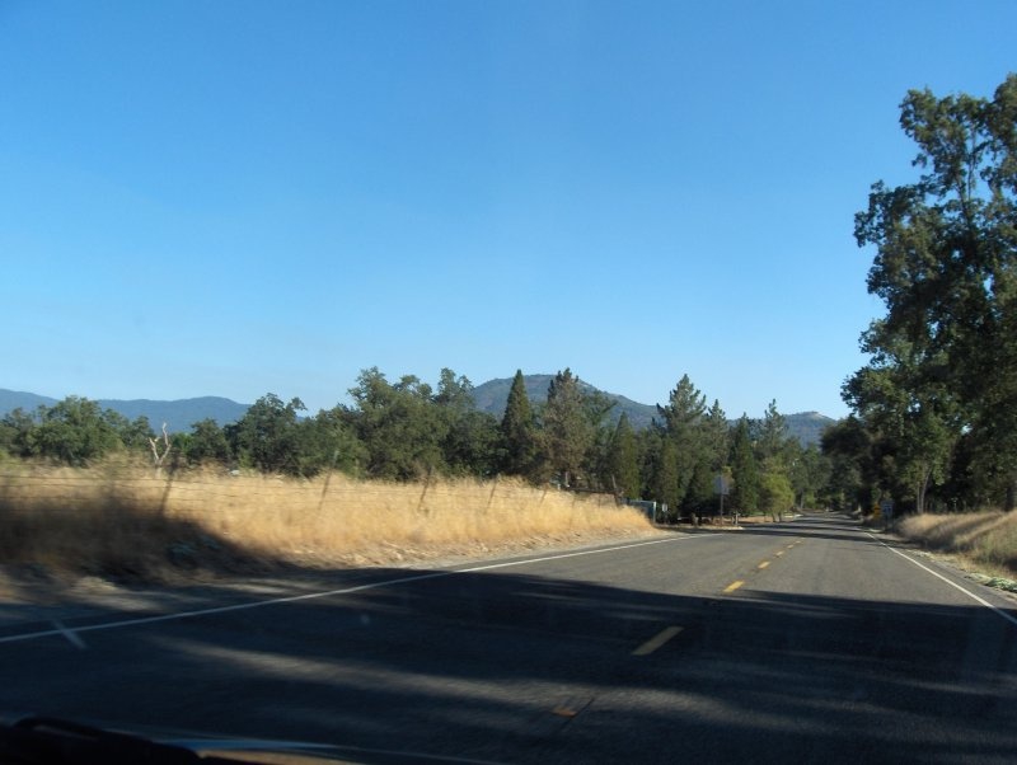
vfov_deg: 36.9
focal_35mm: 39
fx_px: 1147
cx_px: 508
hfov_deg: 47.8
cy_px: 382
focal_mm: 8
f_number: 4.8
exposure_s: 1/272
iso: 50
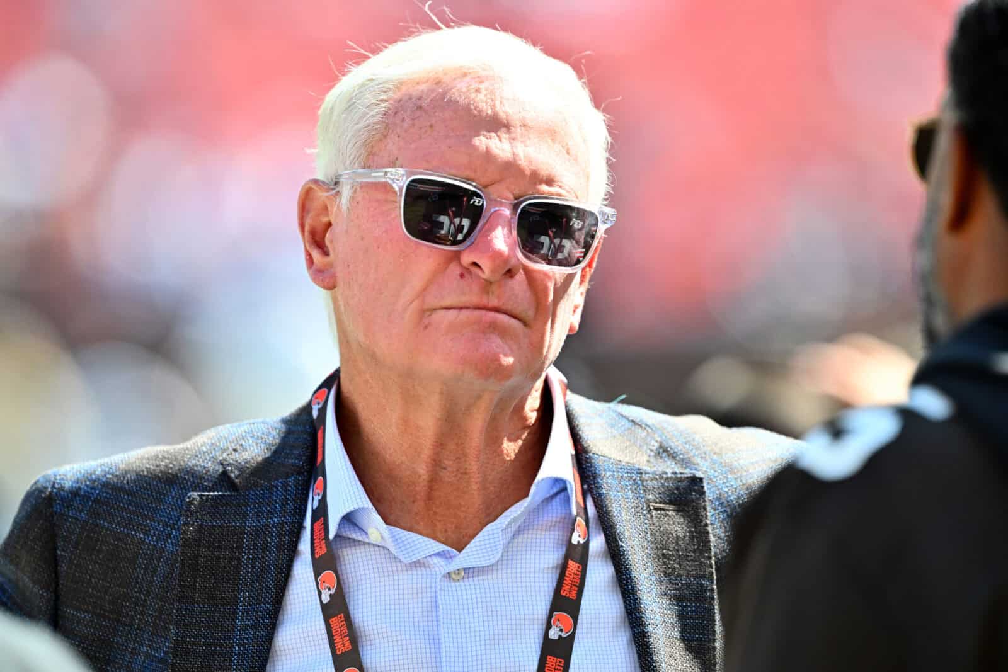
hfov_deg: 5.2
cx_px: 504
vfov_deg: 3.4
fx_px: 11200
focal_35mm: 400
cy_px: 336
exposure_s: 1/1600
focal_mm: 400
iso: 500
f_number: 4
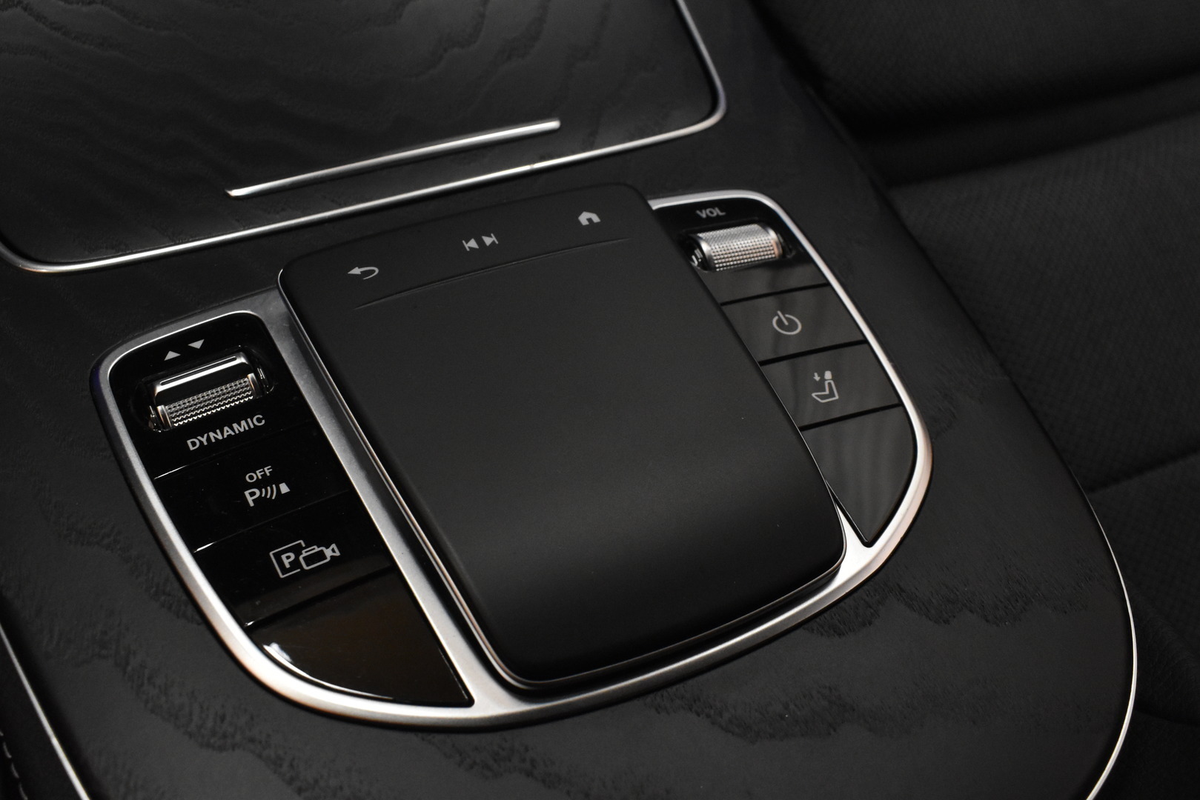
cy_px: 400
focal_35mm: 36
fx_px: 1200
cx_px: 600
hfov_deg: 53.1
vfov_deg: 36.9
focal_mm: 24
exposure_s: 1/80
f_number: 10
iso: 3200
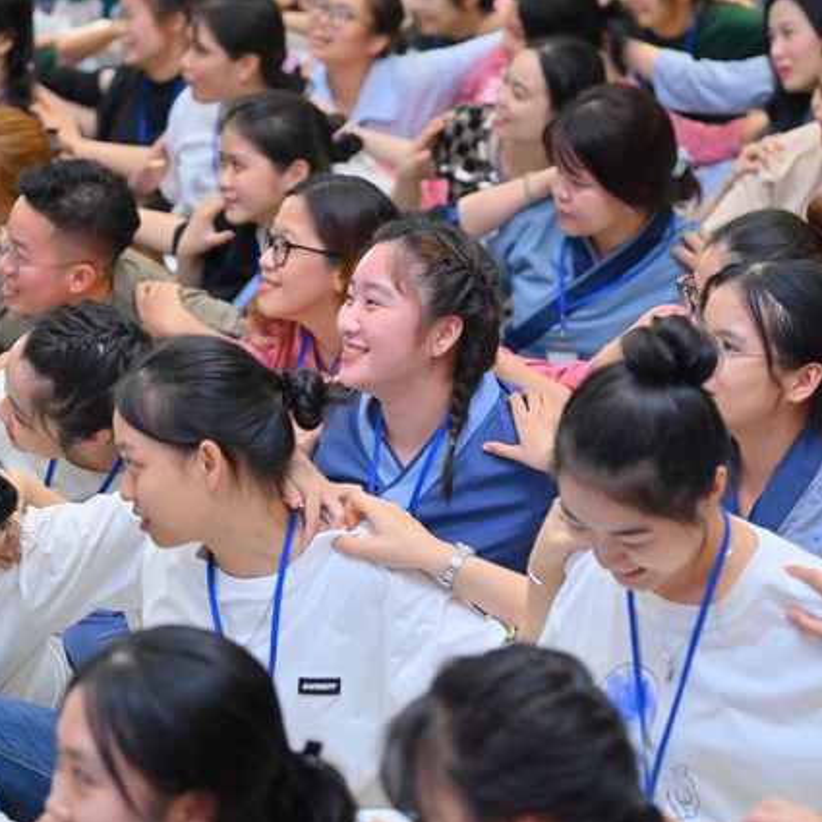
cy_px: 415
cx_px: 431
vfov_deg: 12.2
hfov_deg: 12.2
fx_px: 3842
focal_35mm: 143
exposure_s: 1/160
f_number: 4.5
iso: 1600
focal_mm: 110
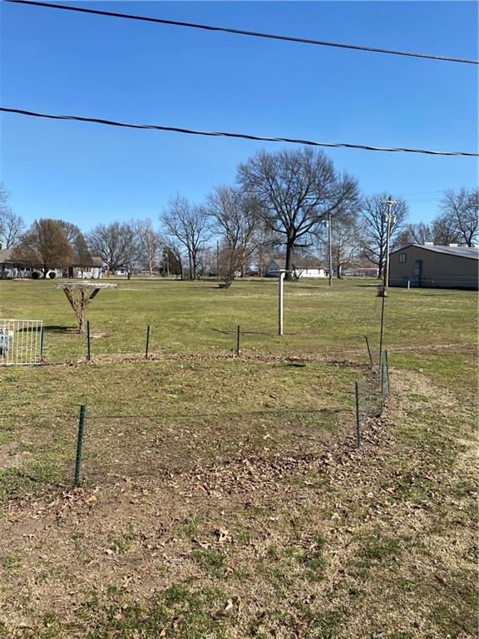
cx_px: 240
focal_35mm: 26
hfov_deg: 53.1
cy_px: 320
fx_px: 480
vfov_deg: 67.3
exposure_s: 1/2817
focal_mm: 4.25
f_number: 1.8
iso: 32
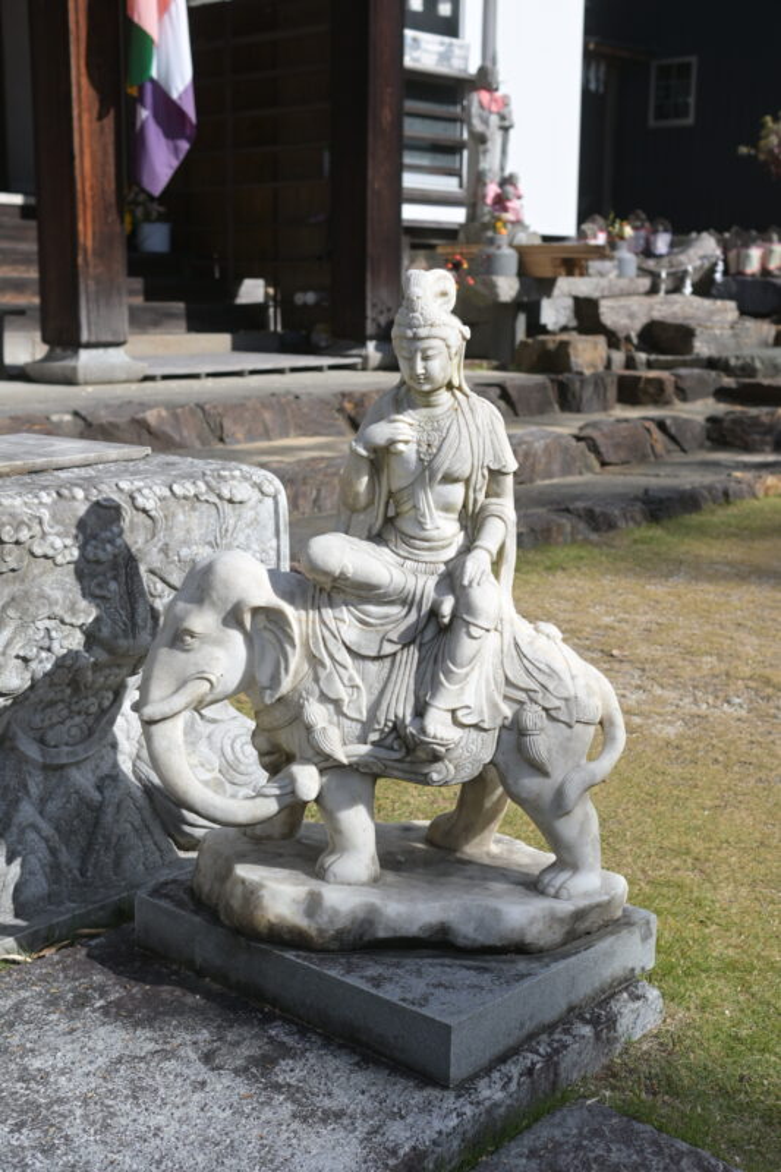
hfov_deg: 29.9
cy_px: 586
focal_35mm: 45
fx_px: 1465
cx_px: 390
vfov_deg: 43.6
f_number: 3.5
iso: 100
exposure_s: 1/1600
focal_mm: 30
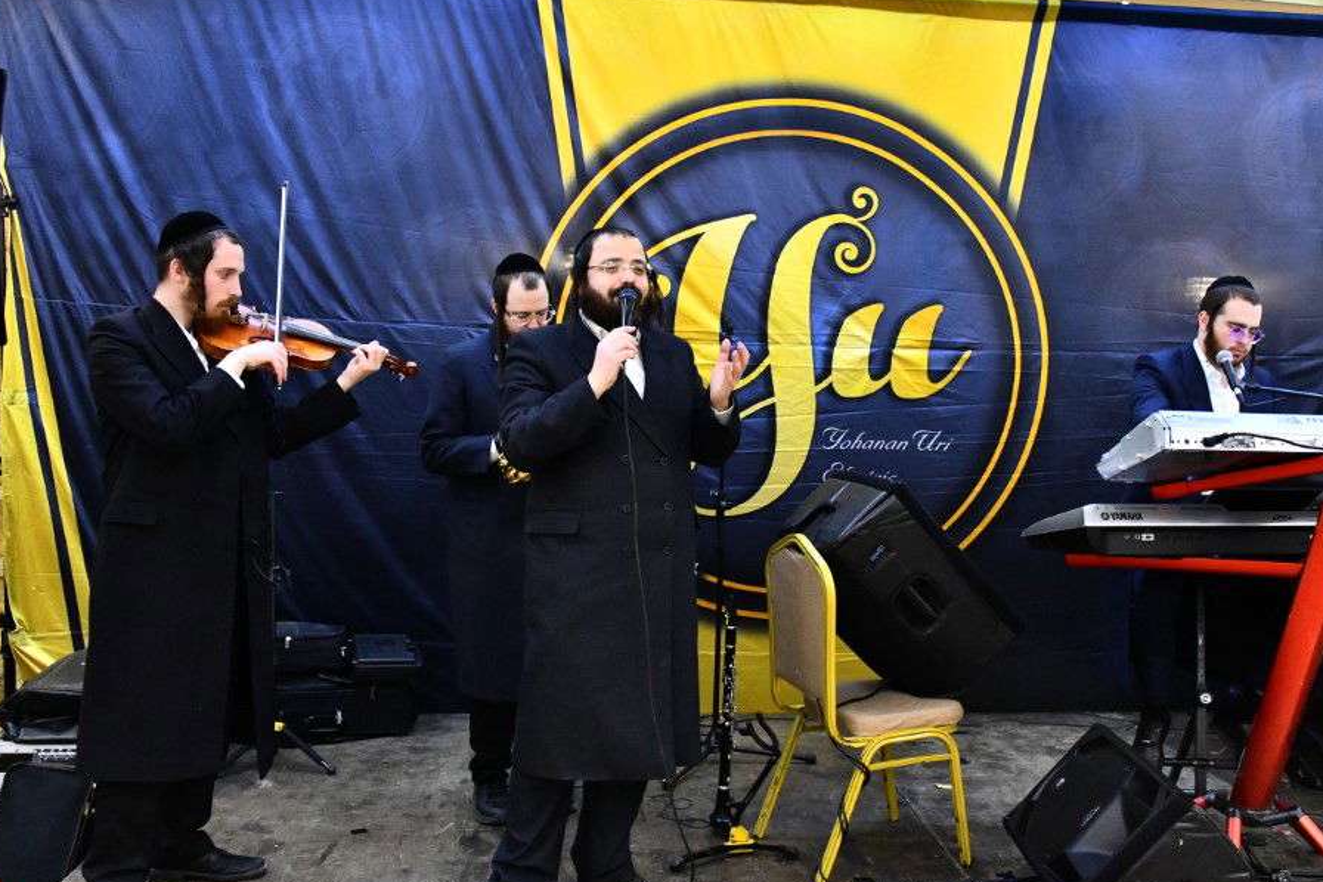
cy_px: 430
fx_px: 1323
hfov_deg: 52.9
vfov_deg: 36.9
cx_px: 757
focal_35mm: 36
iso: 4000
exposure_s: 1/200
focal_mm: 28
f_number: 5.6
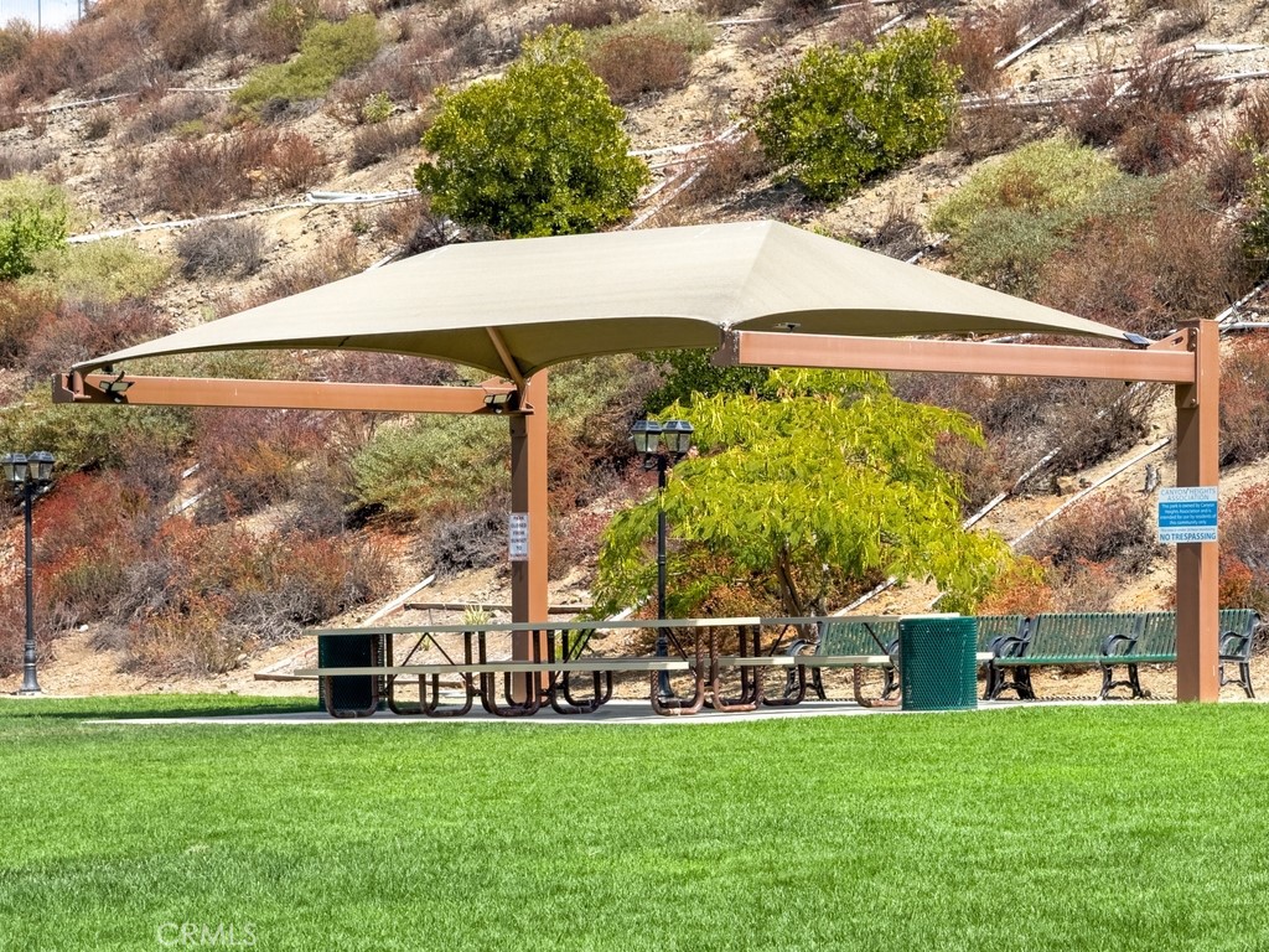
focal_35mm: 120
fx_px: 4399
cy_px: 476
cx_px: 634
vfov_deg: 12.3
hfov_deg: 16.4
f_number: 2.8
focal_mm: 15.66
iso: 64
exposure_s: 1/1600
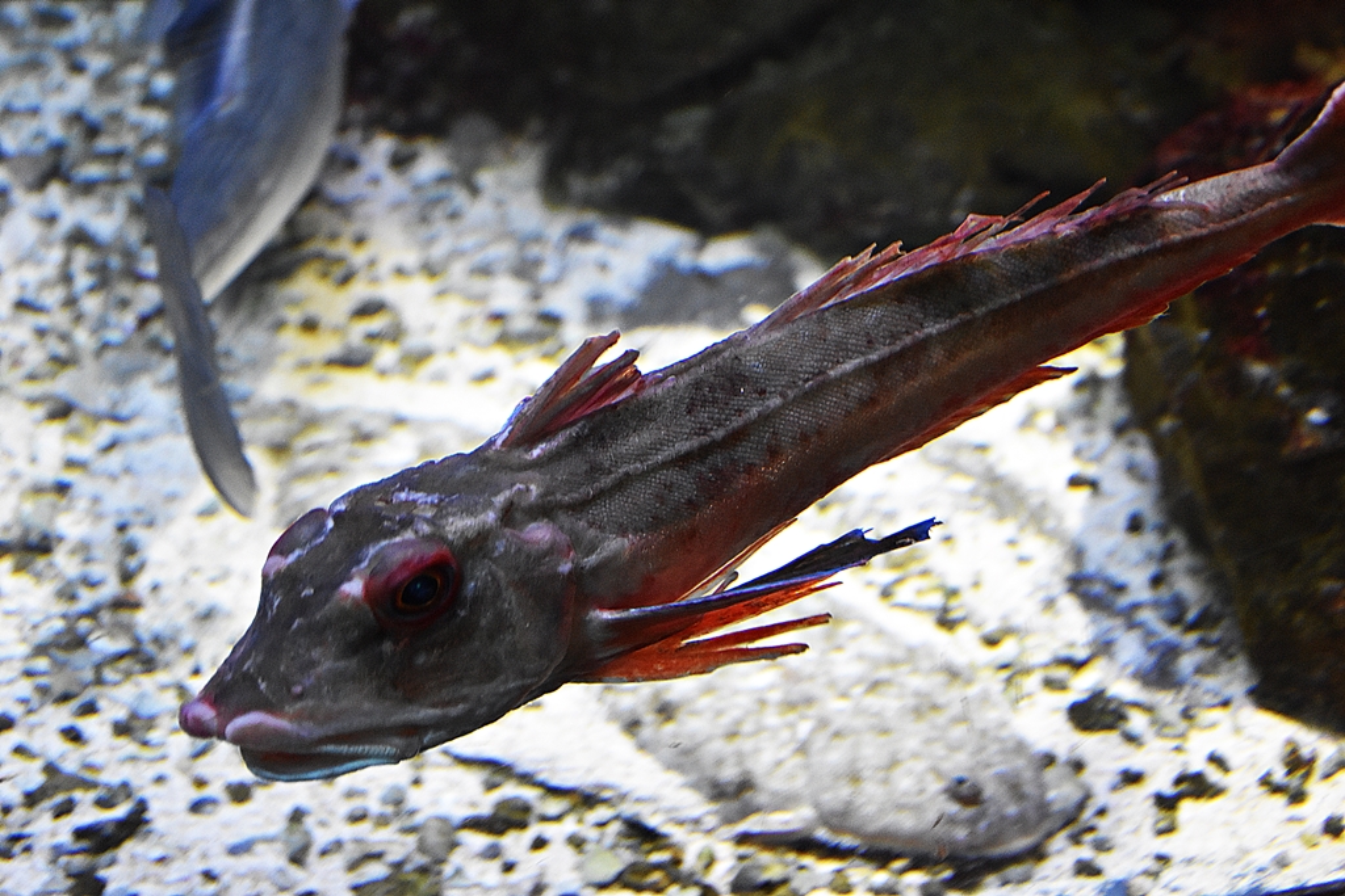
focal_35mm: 52
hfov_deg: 37.8
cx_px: 672
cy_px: 448
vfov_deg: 25.8
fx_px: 1962
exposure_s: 1/60
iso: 2200
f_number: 4.2
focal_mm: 35
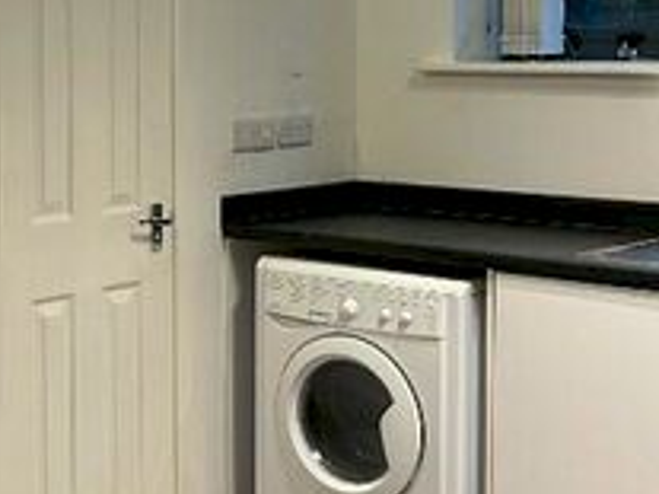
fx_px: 1674
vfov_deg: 16.7
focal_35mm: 88
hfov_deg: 21.7
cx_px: 45
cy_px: 120
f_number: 1.5
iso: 200
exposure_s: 1/50
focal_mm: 5.7
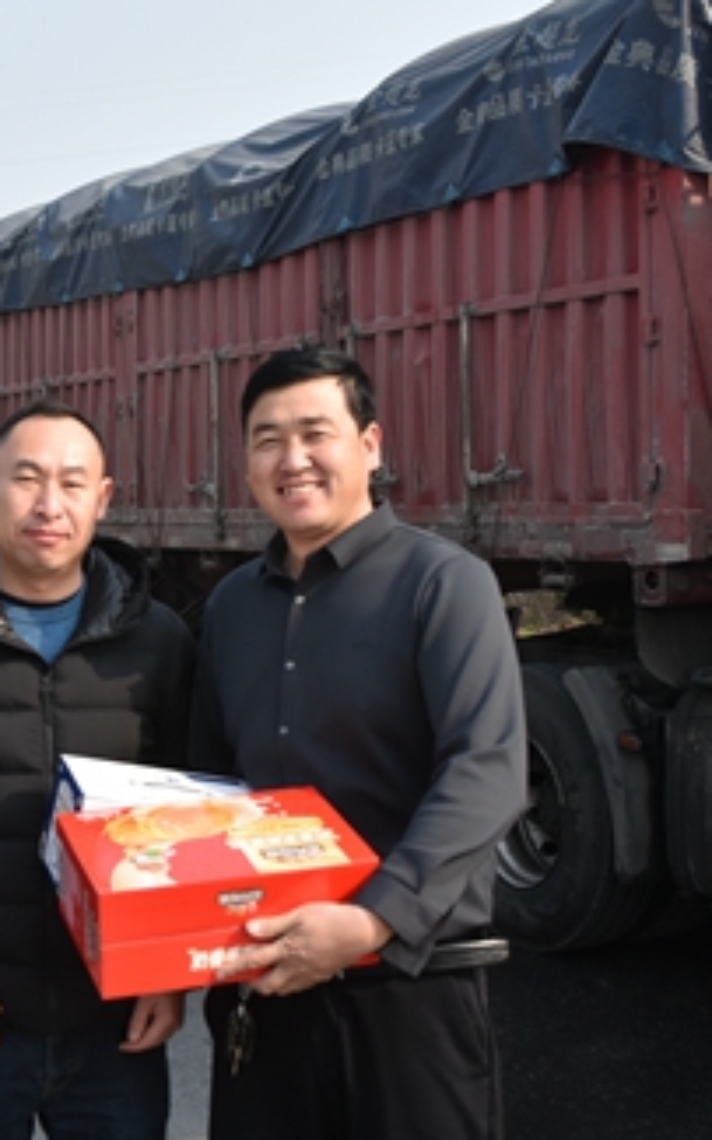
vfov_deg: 38.2
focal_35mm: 53
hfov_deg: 23.6
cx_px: 39
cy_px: 584
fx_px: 1646
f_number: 5
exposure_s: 1/1250
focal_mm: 22
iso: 400
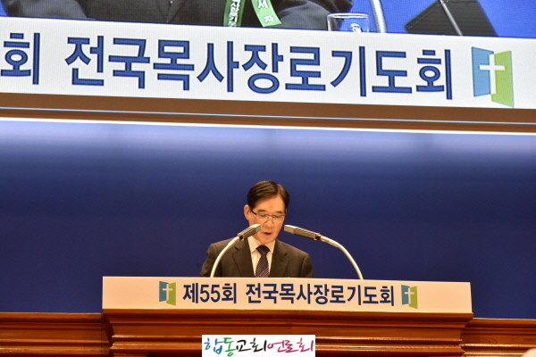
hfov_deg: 18.3
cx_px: 268
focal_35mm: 112
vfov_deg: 12.2
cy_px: 178
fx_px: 1667
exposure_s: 1/60
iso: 800
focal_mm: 112
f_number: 7.1
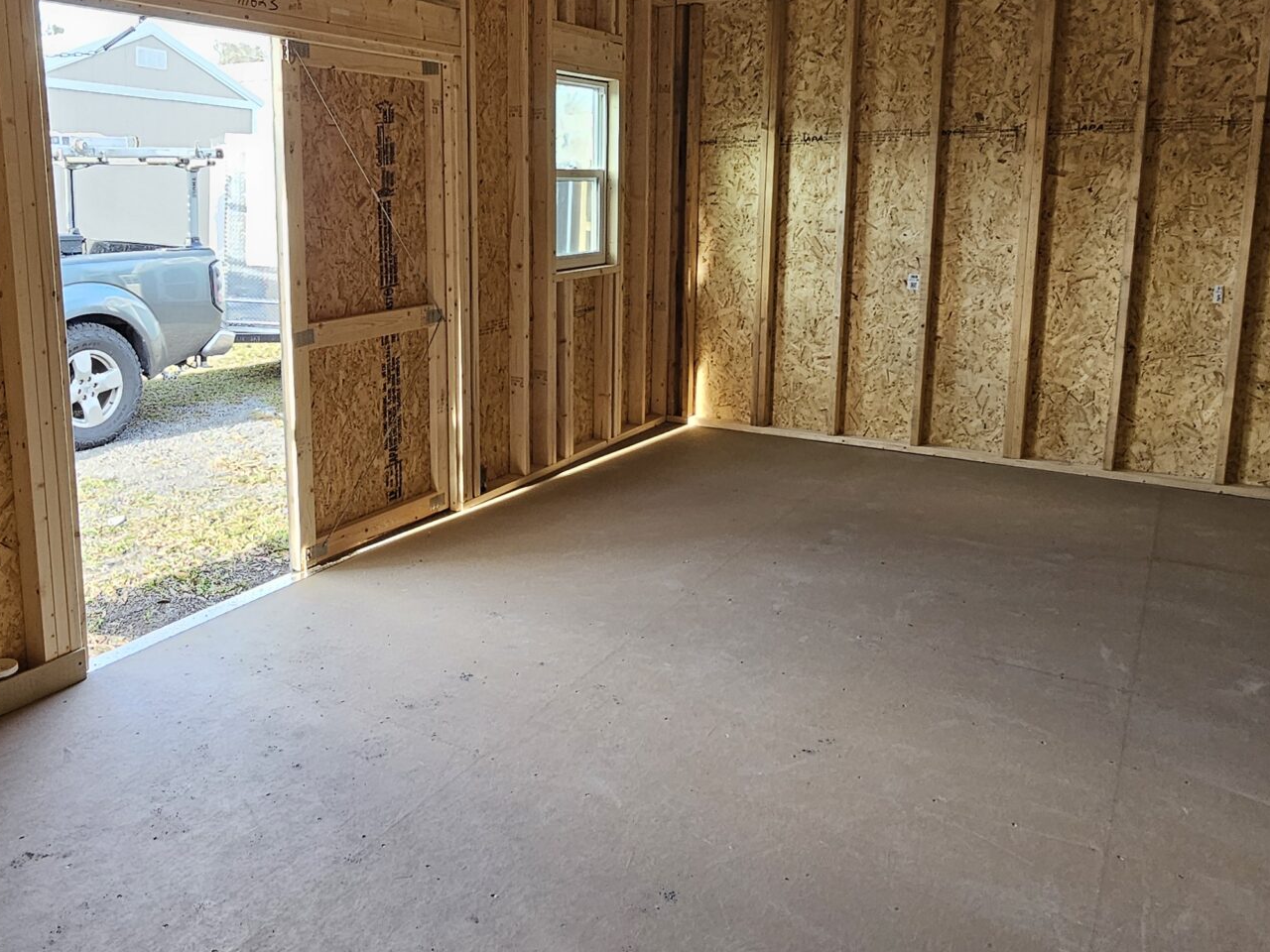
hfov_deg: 65.4
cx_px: 416
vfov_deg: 52.4
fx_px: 954
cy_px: 349
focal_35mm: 26
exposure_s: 1/60
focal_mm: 2.2
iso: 125
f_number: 2.2
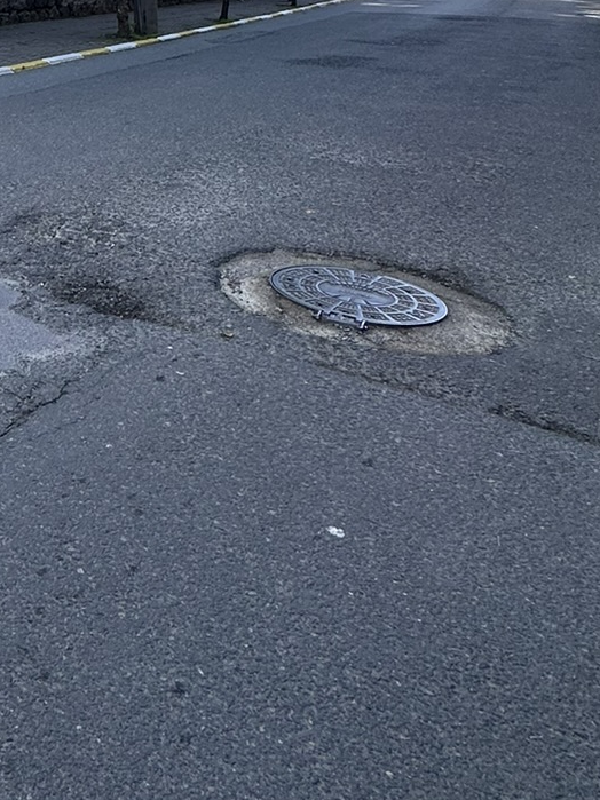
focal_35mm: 41
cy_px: -114
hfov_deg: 28.4
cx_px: -195
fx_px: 948
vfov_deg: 37.1
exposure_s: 1/117
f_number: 2.2
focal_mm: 2.22
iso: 40
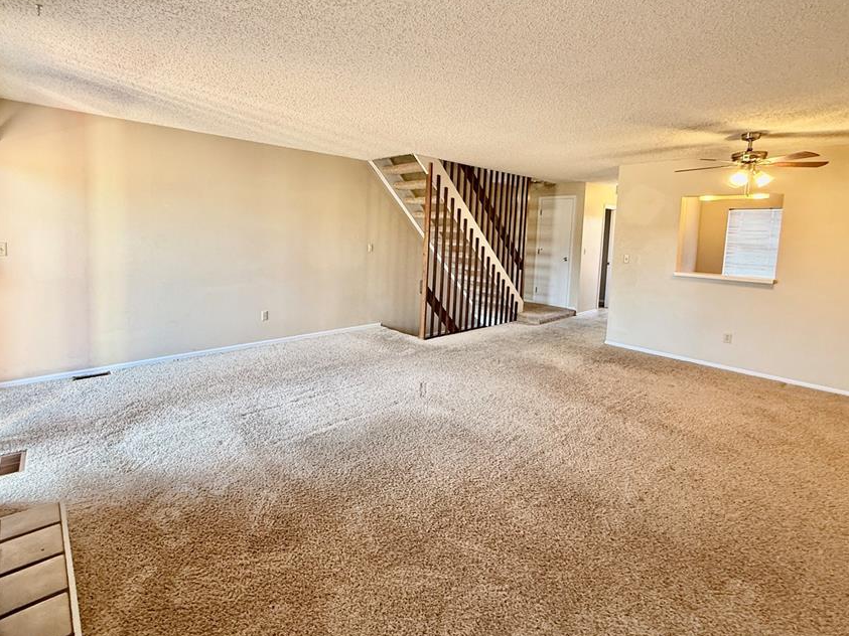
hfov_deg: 90.8
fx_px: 417
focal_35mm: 17
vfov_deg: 74.1
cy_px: 262
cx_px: 383
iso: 200
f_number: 2.2
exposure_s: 1/60
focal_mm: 2.22
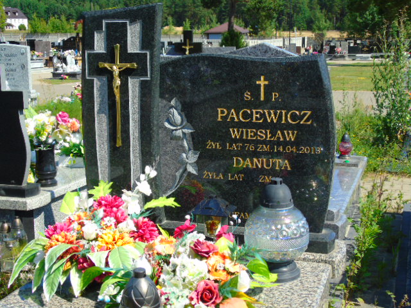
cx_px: 206
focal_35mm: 54
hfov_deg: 35.5
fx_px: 641
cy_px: 154
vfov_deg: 27.0
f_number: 4.3
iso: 80
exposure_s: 1/400
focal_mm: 9.6
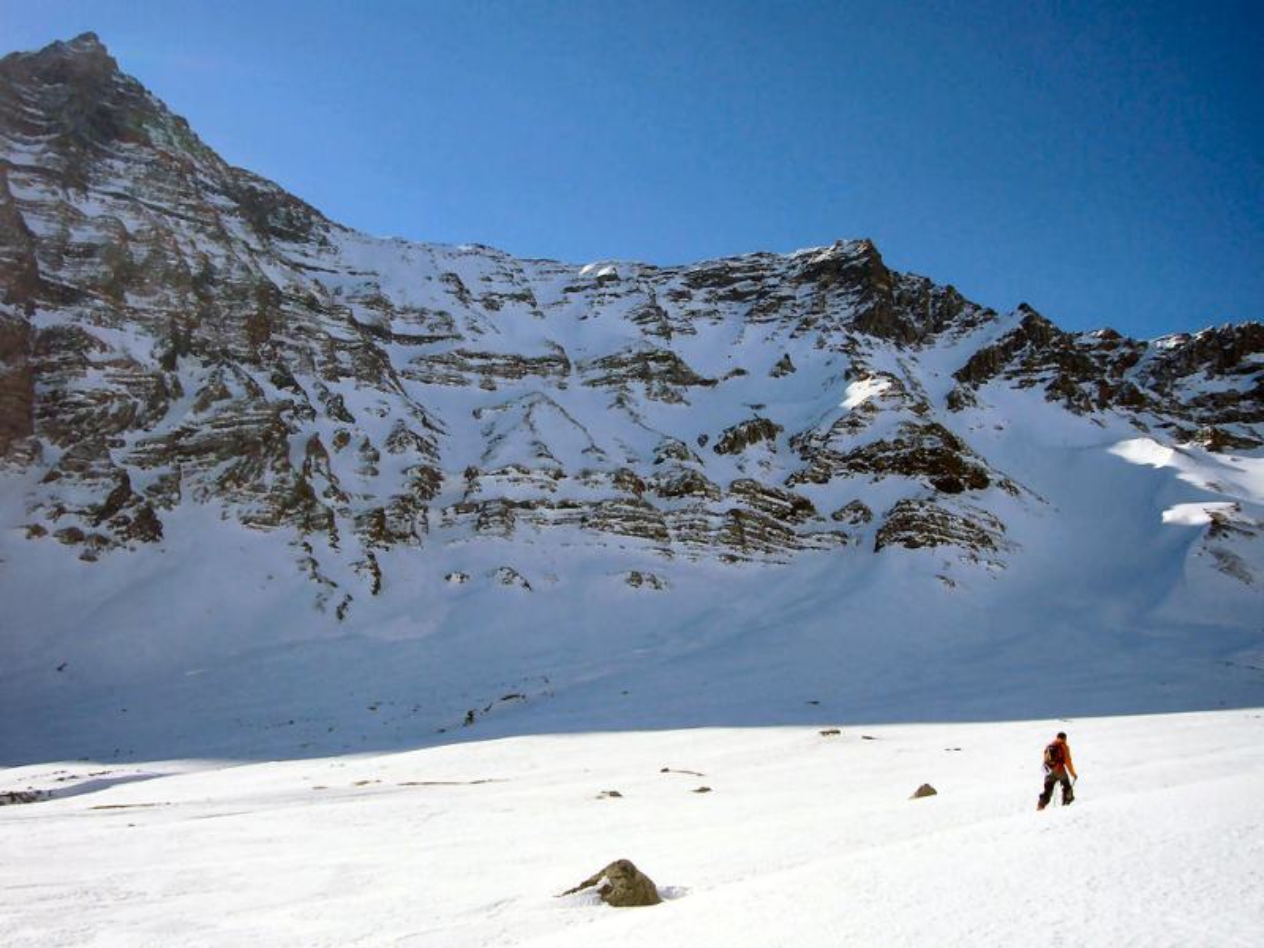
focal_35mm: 39
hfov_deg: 47.9
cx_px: 632
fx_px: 1424
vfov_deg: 36.8
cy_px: 474
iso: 80
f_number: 6.3
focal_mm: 6.4
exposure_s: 1/500
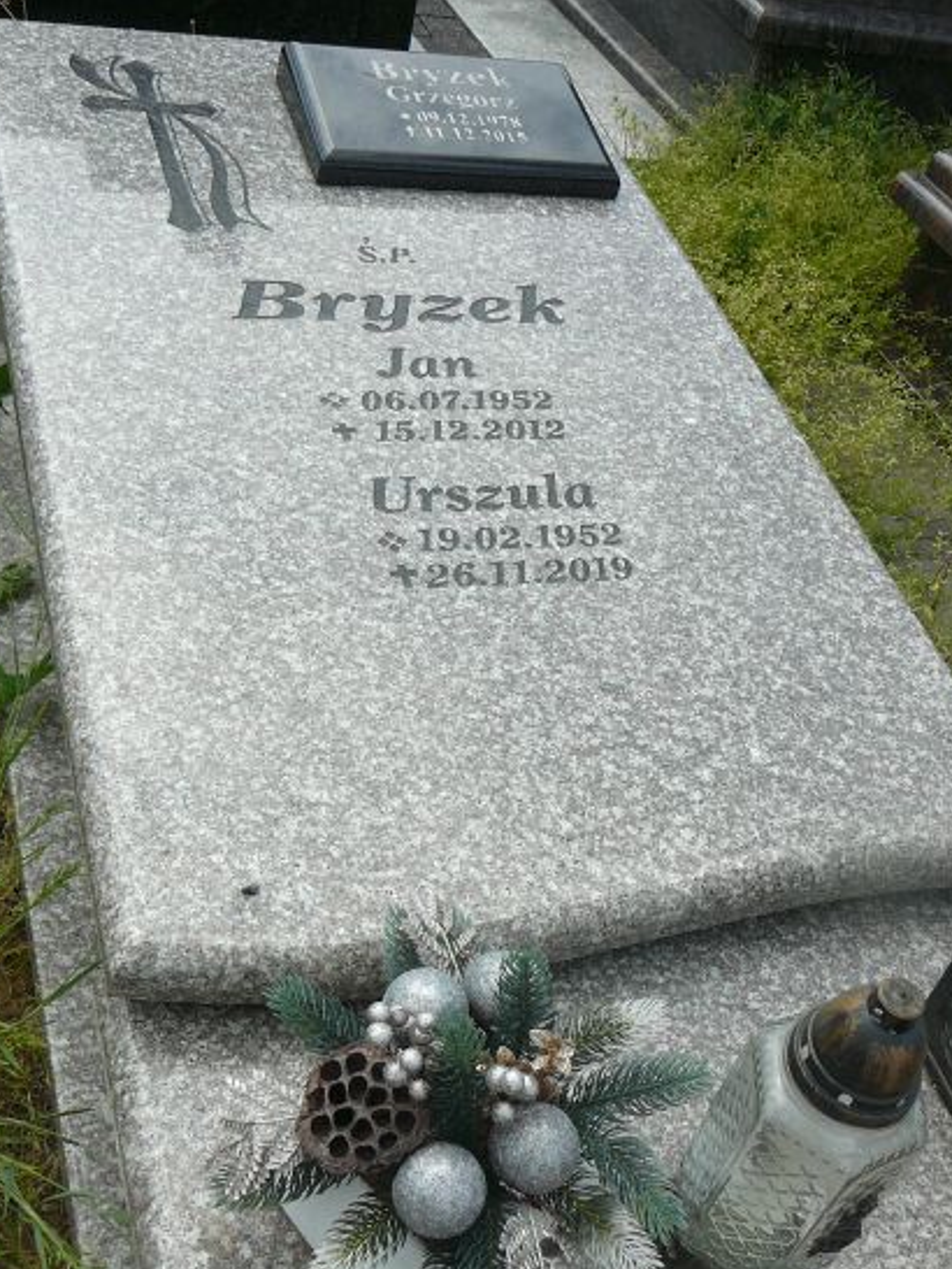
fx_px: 1502
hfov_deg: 35.2
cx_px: 450
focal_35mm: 41
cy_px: 702
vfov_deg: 45.7
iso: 80
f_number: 5
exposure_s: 1/400
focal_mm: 5.2
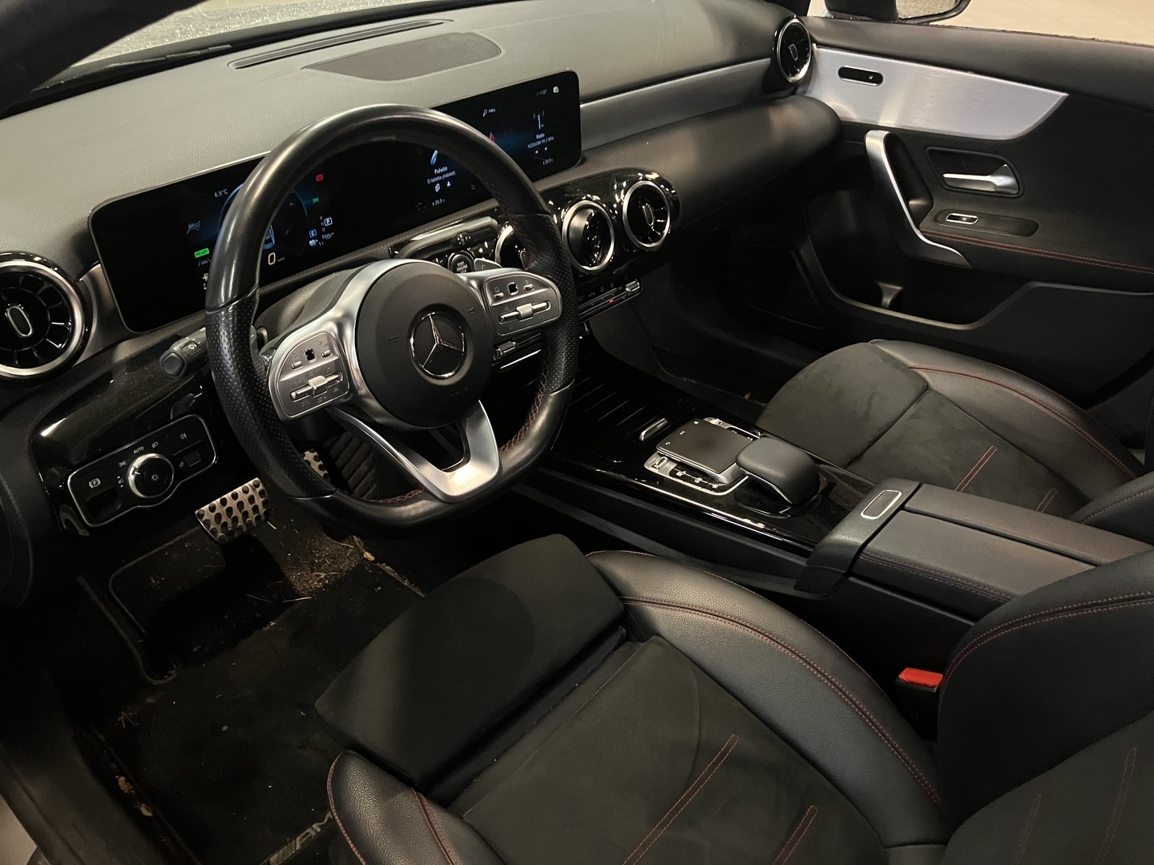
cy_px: 432
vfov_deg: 49.7
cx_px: 577
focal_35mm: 28
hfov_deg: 63.4
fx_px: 933
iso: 320
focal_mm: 3.99
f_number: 1.8
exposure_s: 1/33
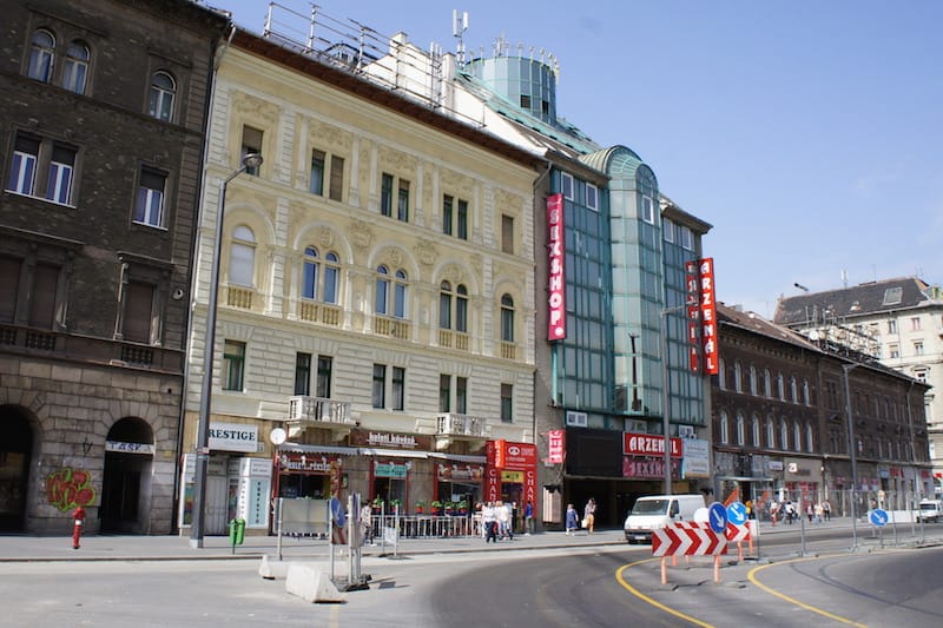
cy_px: 314
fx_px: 707
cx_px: 472
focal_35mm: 27
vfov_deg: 47.9
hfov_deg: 67.4
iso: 200
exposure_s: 1/160
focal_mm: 18
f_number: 11
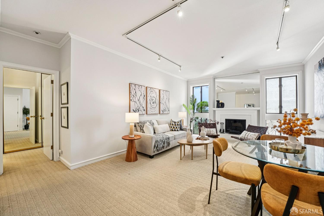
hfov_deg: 101.9
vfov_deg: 78.8
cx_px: 162
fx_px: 131
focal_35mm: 15
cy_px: 108
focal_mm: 14.6
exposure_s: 1/30
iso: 640
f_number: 8
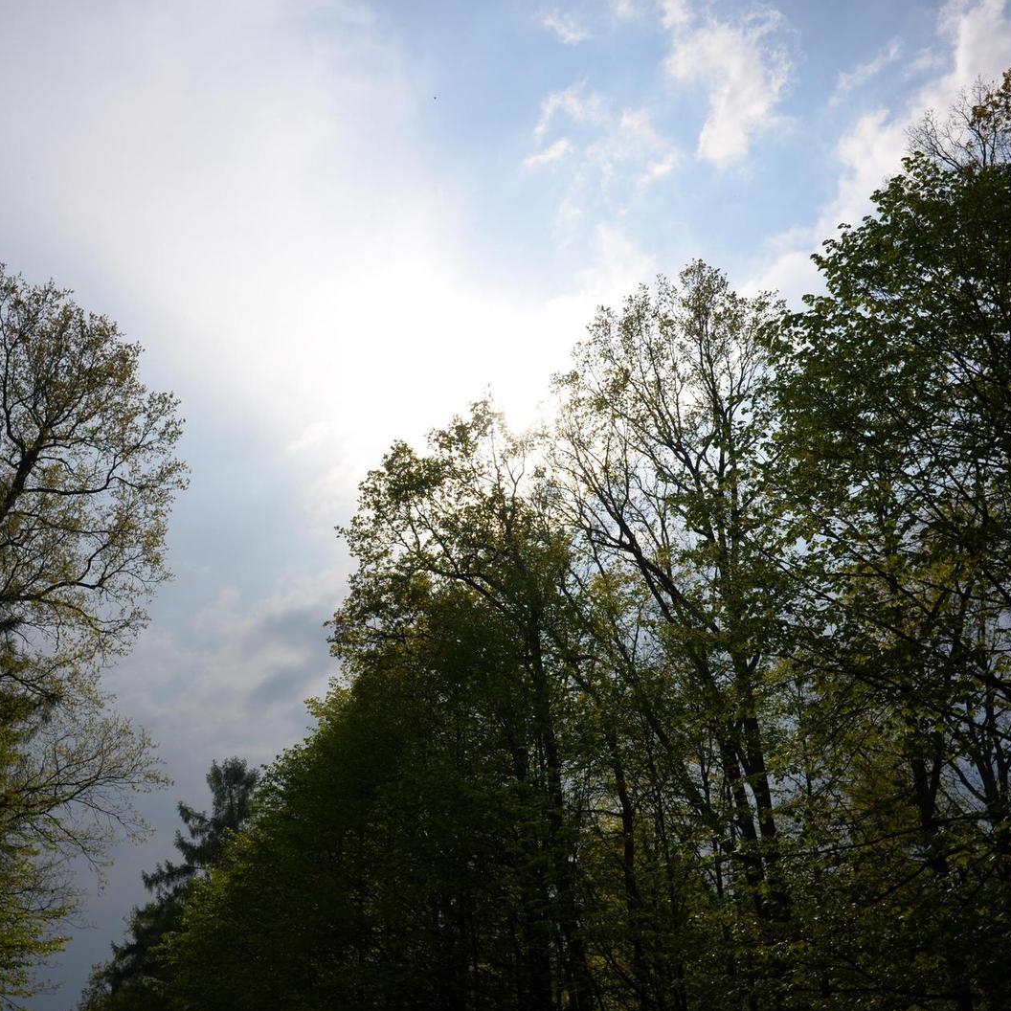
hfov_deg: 45.9
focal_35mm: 36
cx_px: 441
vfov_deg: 46.0
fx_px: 1190
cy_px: 506
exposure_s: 1/1250
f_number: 5.6
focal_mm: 18.5
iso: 100
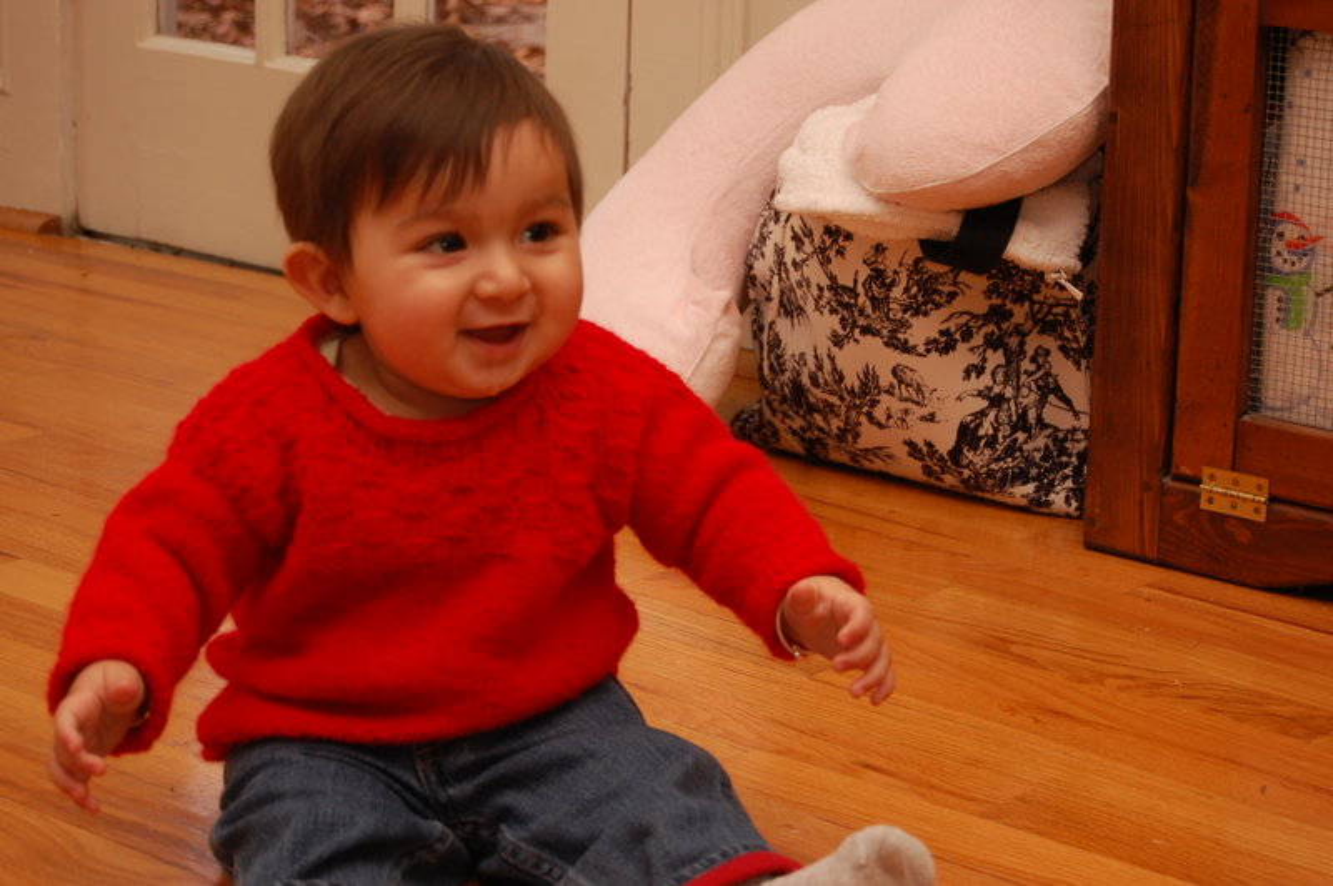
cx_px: 666
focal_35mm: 82
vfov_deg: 16.5
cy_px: 443
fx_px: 3052
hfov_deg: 24.6
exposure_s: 1/60
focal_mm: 55
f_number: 5.6
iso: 400
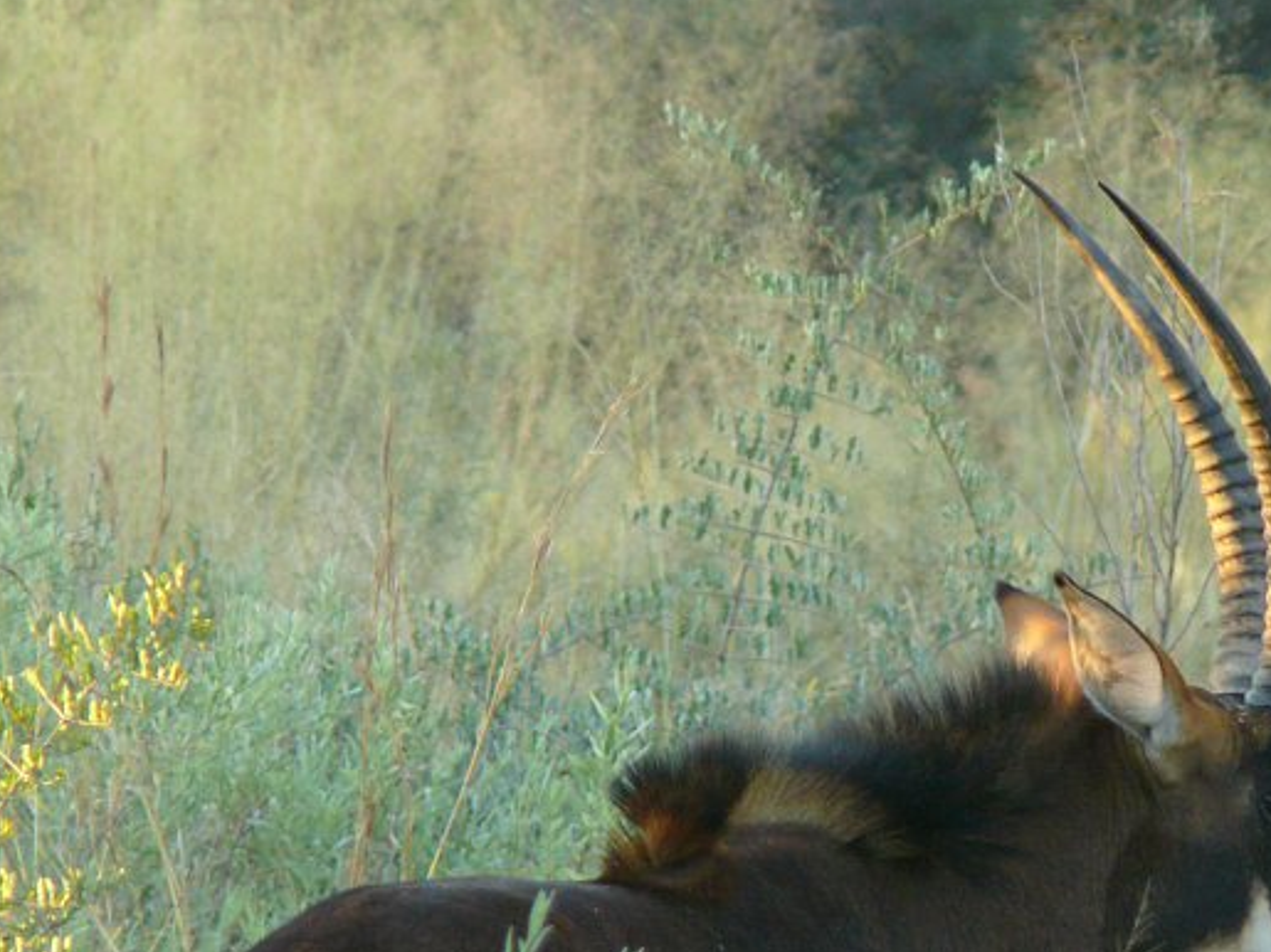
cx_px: 1093
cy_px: 668
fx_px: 18758
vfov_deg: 2.9
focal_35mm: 511
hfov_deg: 3.9
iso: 200
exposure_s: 1/100
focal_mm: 55.6
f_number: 3.6
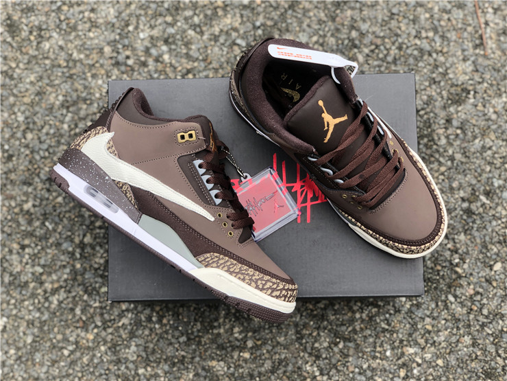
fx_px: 762
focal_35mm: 52
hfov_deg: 36.8
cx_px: 254
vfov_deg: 28.0
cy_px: 190
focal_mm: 6
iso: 16
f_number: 2.4
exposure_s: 1/180
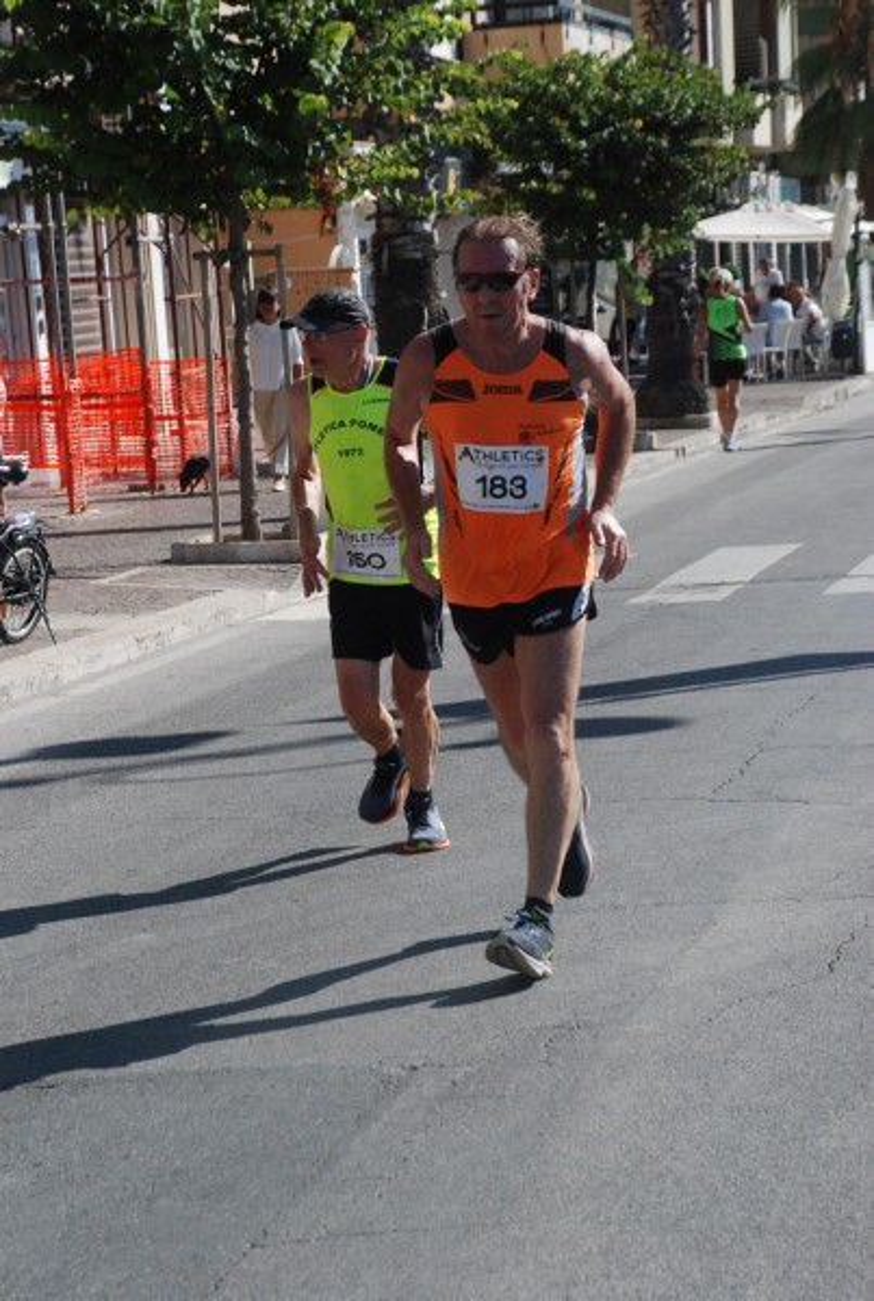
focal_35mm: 112
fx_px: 4075
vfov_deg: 18.1
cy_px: 650
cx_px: 437
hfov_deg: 12.2
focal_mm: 75
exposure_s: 1/2000
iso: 1000
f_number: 7.1
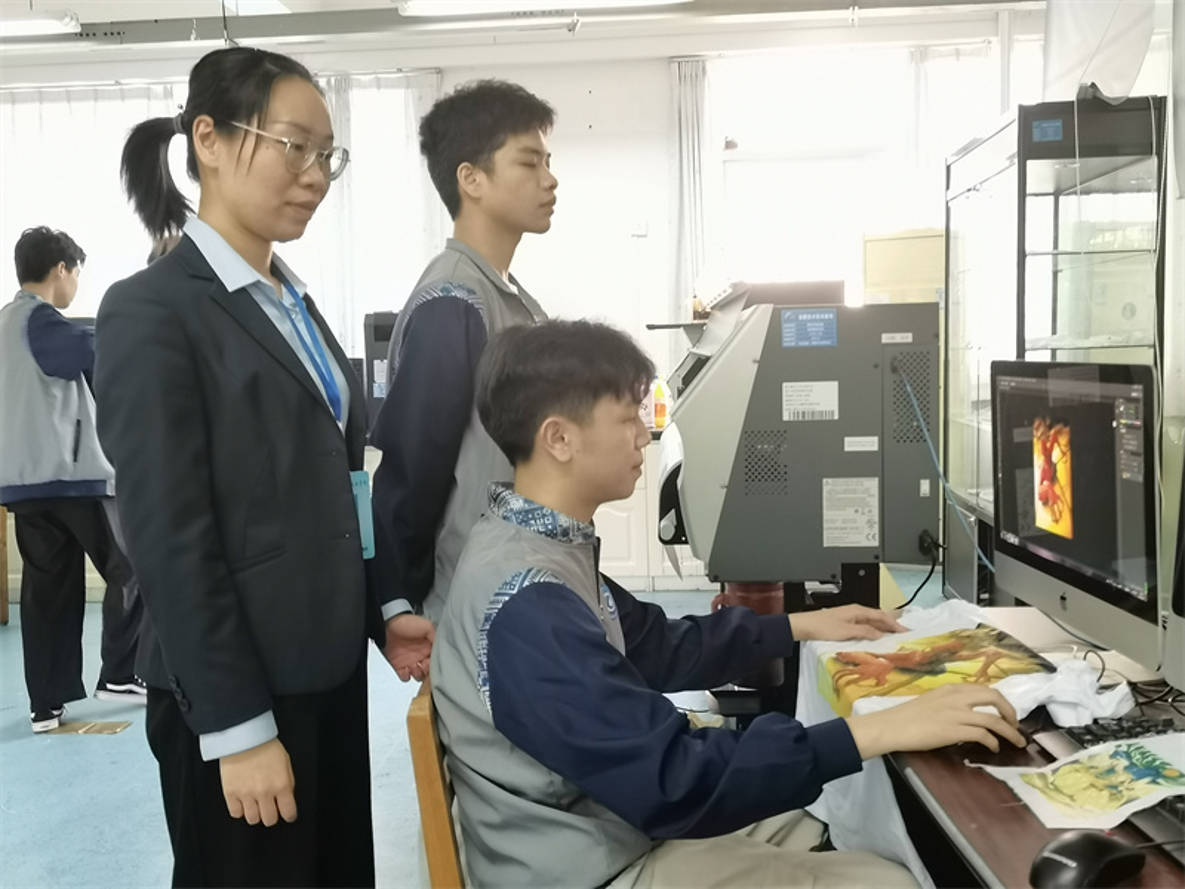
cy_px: 444
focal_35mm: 32
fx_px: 1095
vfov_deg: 44.2
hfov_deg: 56.8
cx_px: 592
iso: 250
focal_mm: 4.94
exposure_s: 1/33.3
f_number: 1.9
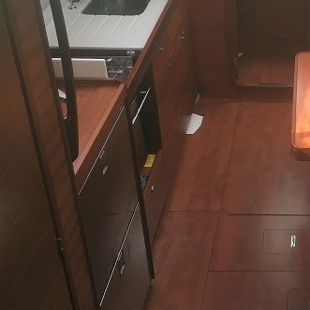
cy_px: 125
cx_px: 332
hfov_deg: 25.8
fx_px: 628
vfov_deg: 27.7
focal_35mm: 62
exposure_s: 1/33
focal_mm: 4.15
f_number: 2.2
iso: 25
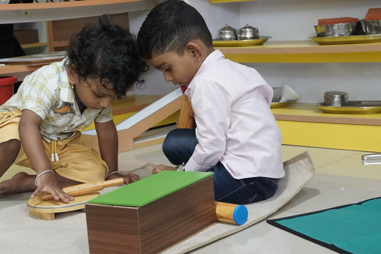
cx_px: 137
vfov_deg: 19.0
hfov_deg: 28.1
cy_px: 92
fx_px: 759
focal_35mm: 72
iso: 4000
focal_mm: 33
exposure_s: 1/160
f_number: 4.5
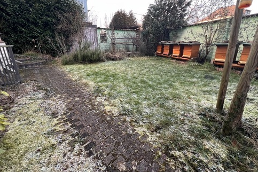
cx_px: 126
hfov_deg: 104.2
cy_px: 76
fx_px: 100
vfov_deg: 80.9
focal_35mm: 14
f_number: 1.8
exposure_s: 1/99
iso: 100
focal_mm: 1.57
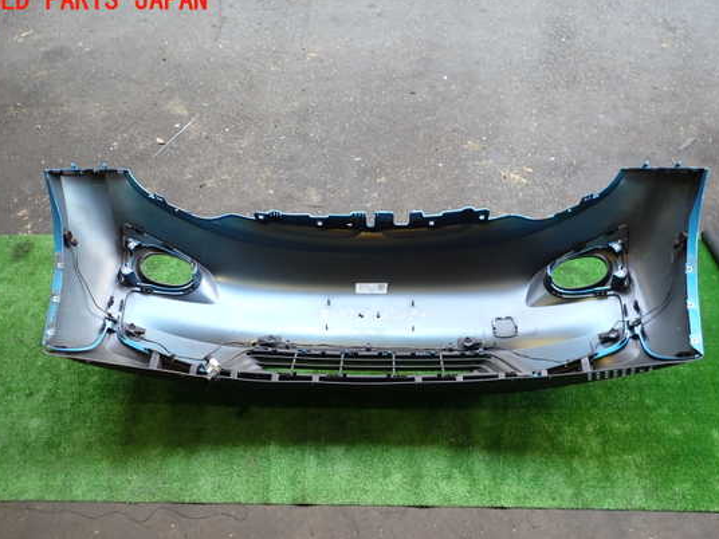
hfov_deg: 63.4
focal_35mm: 28
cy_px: 286
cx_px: 366
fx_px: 582
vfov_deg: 49.7
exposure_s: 1/80
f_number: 2
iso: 200
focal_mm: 4.5
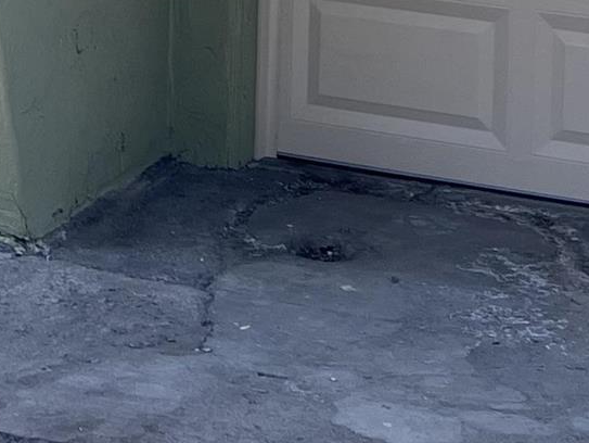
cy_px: -460
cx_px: -259
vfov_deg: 9.4
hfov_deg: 12.8
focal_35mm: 147
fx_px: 2503
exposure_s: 1/965
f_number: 1.5
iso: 50
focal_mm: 5.7
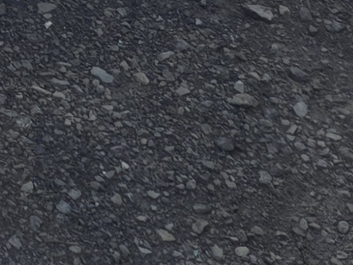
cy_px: -605
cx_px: -334
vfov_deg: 7.8
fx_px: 1600
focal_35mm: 157
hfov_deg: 11.4
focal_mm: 5.4
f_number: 1.8
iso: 25
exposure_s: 1/883
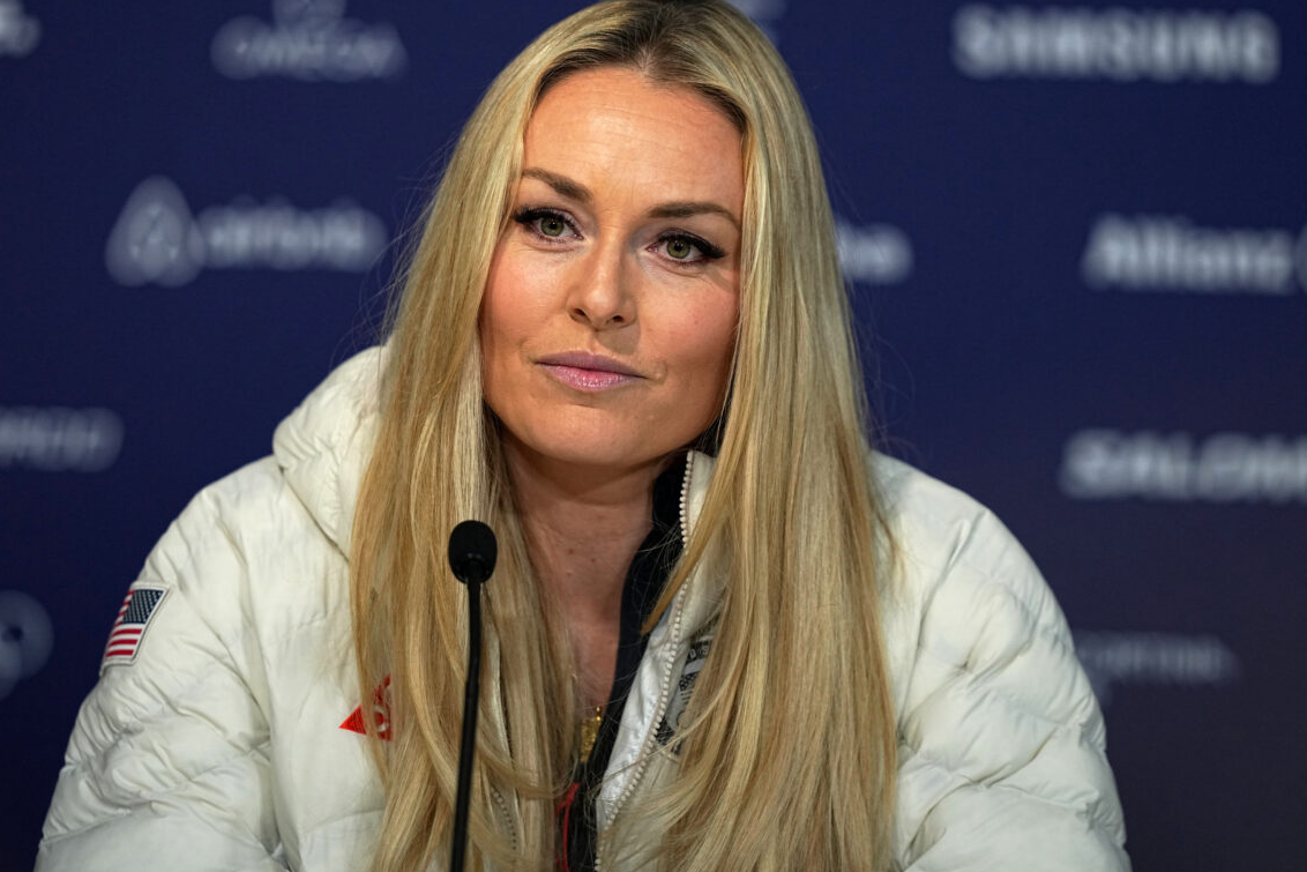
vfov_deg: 3.2
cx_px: 621
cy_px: 418
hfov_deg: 4.9
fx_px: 15394
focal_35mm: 424
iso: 1250
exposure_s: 1/400
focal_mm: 400
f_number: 3.2
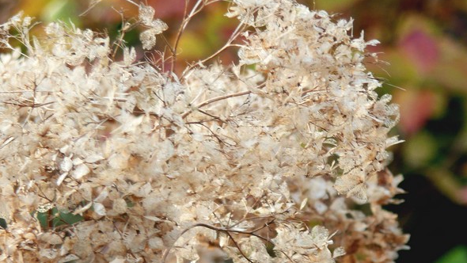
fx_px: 4681
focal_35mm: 378
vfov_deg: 3.2
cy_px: 157
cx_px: 215
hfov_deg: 5.7
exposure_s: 1/60
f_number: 4.9
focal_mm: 42
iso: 200
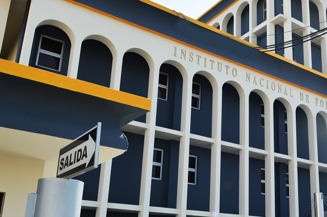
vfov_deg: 30.4
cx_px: 258
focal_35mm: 44
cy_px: 134
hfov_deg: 42.8
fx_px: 398
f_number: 9
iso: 200
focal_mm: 17
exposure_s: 1/320
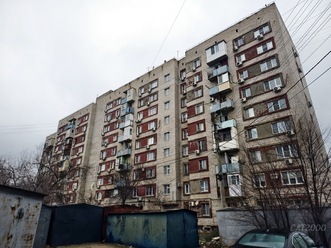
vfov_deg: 58.9
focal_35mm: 23
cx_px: 166
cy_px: 124
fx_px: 220
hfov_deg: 73.9
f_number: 1.57
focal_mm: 6.54
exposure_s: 1/468
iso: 72
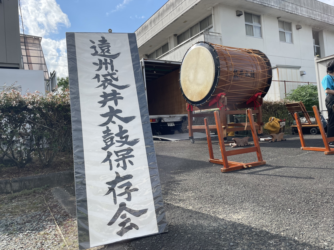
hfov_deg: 67.3
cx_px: 167
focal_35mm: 26
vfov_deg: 53.1
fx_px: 251
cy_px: 125
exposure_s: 1/2304
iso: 32
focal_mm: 4.2
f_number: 1.6
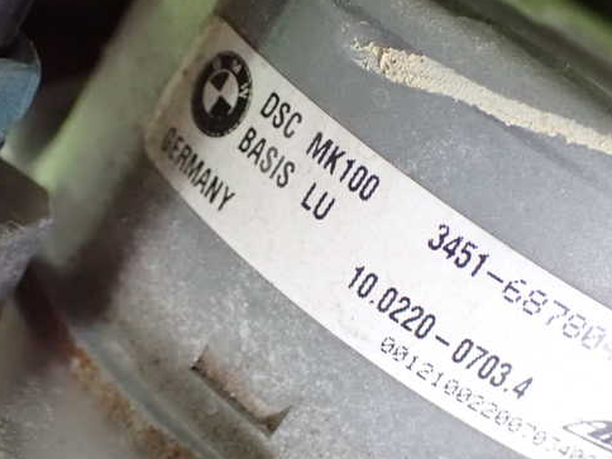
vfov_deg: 23.7
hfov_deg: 31.2
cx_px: 305
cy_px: 230
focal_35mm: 62
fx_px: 1096
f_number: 3.2
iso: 1600
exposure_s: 1/20
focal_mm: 9.01
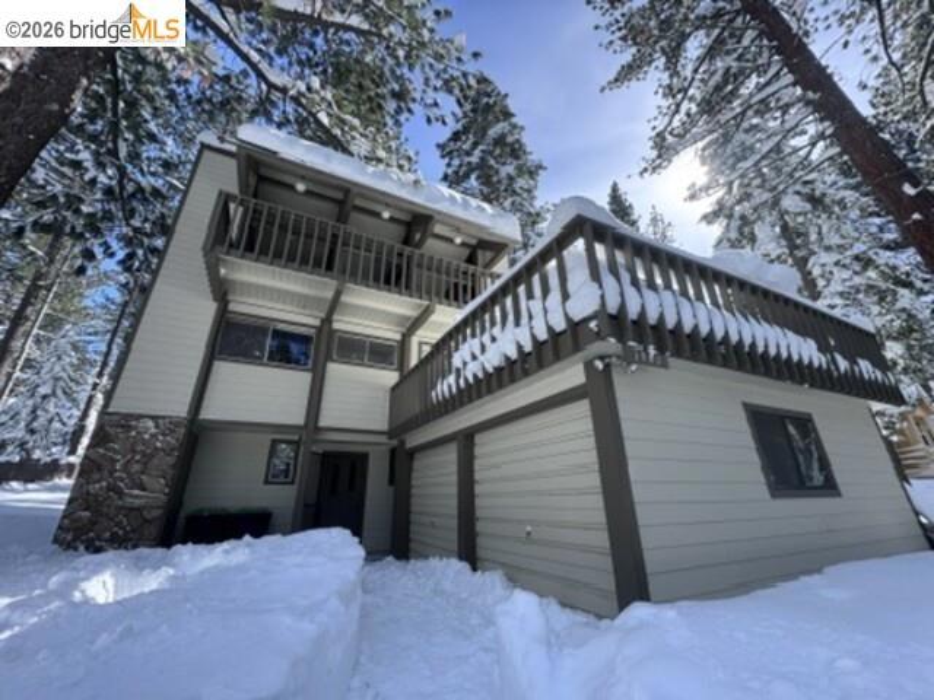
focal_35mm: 14
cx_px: 467
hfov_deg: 102.1
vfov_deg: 85.7
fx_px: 378
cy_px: 350
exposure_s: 1/533
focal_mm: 2.22
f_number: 2.2
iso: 40
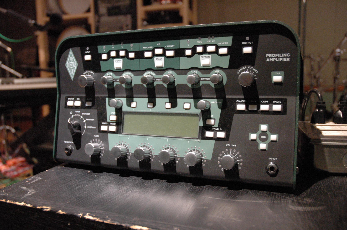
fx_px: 318
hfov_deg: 57.3
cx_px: 174
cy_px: 115
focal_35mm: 33
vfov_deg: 39.9
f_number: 3.8
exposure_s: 1/13
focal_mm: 22
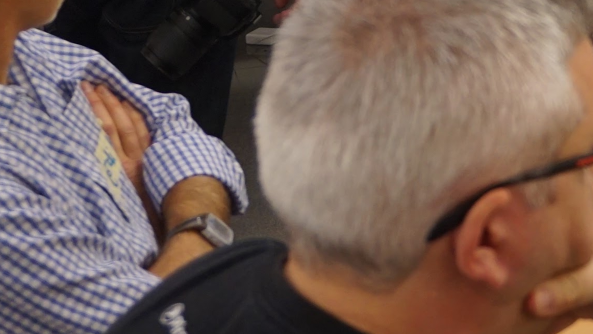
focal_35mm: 123
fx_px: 1931
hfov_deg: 16.0
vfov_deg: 9.4
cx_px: 886
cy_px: -281
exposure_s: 1/160
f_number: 4
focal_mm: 23
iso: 800
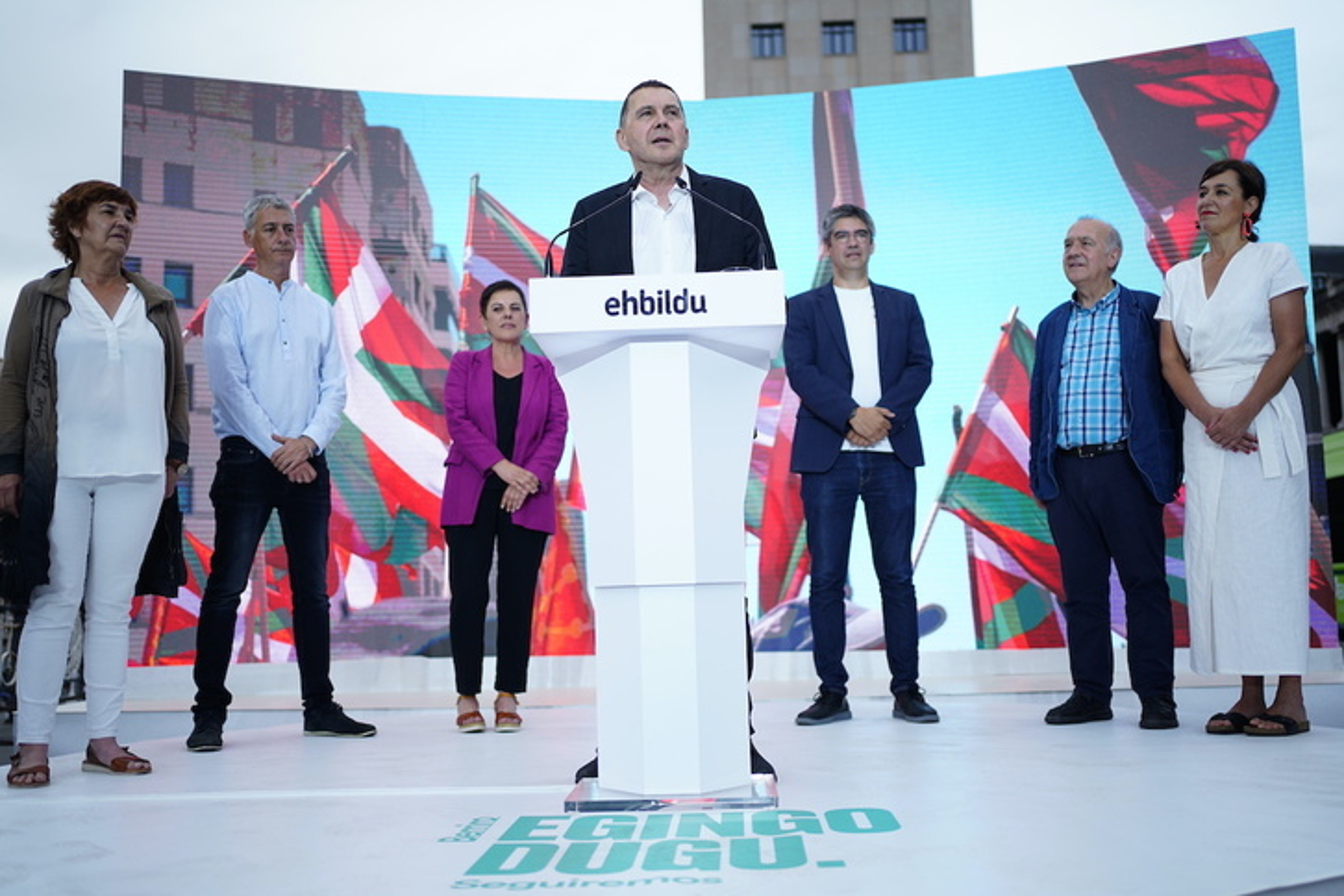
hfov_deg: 54.4
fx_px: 1307
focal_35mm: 35
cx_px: 672
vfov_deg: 37.9
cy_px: 448
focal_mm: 35
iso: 100
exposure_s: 1/800
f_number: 1.8
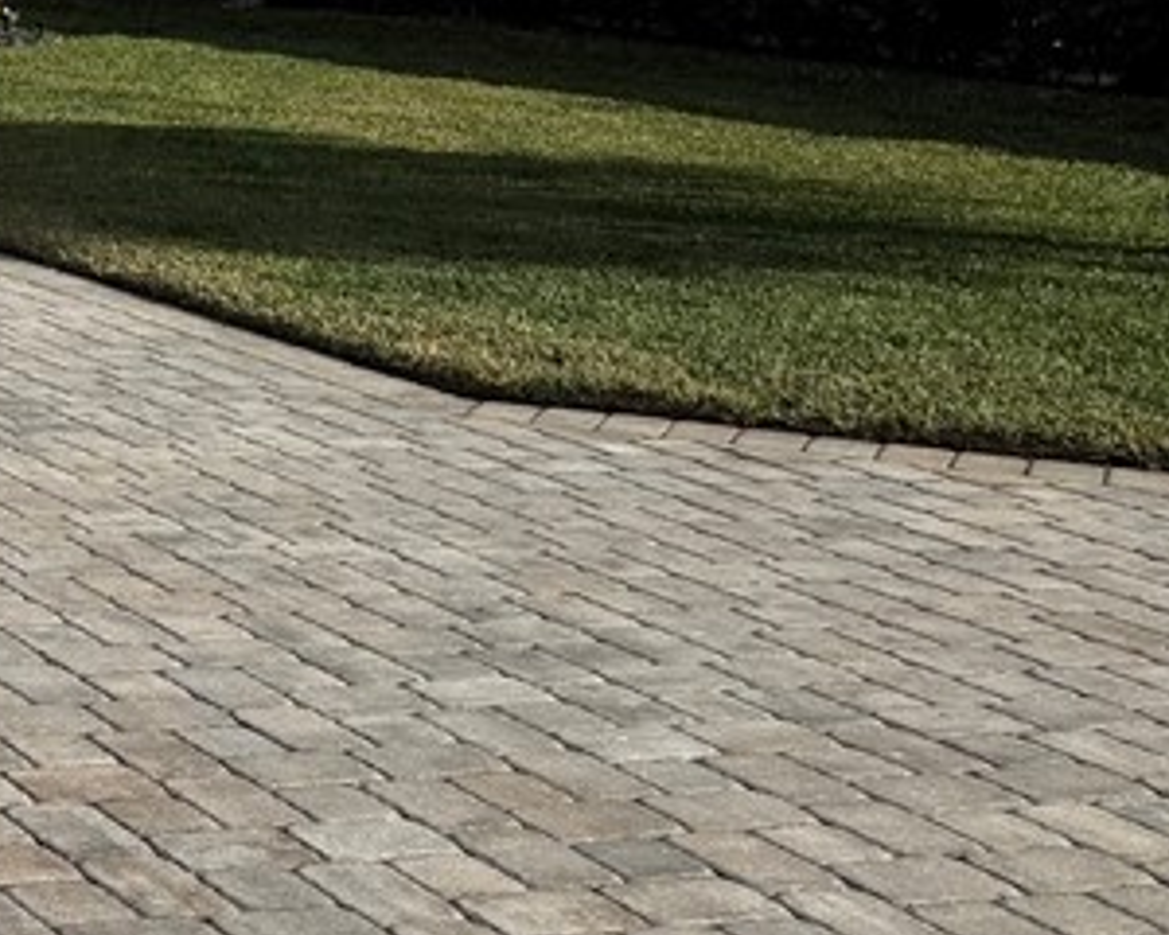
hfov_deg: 19.3
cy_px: 62
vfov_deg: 18.8
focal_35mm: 80
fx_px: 2768
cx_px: -807
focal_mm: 6.76
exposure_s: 1/6711
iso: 80
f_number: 1.78
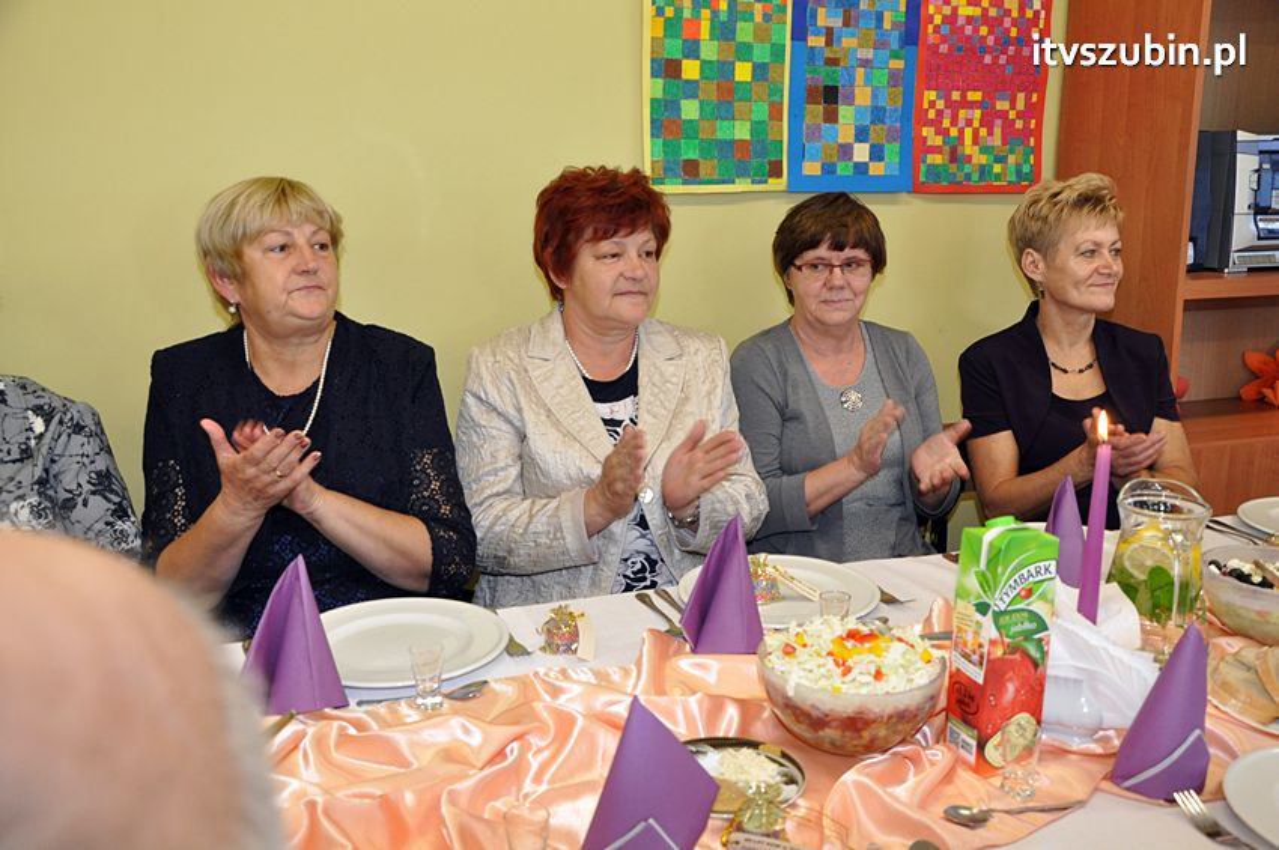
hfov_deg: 53.2
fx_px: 1278
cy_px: 425
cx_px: 640
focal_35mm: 36
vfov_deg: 36.8
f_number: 5.6
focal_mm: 24
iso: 800
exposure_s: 1/60
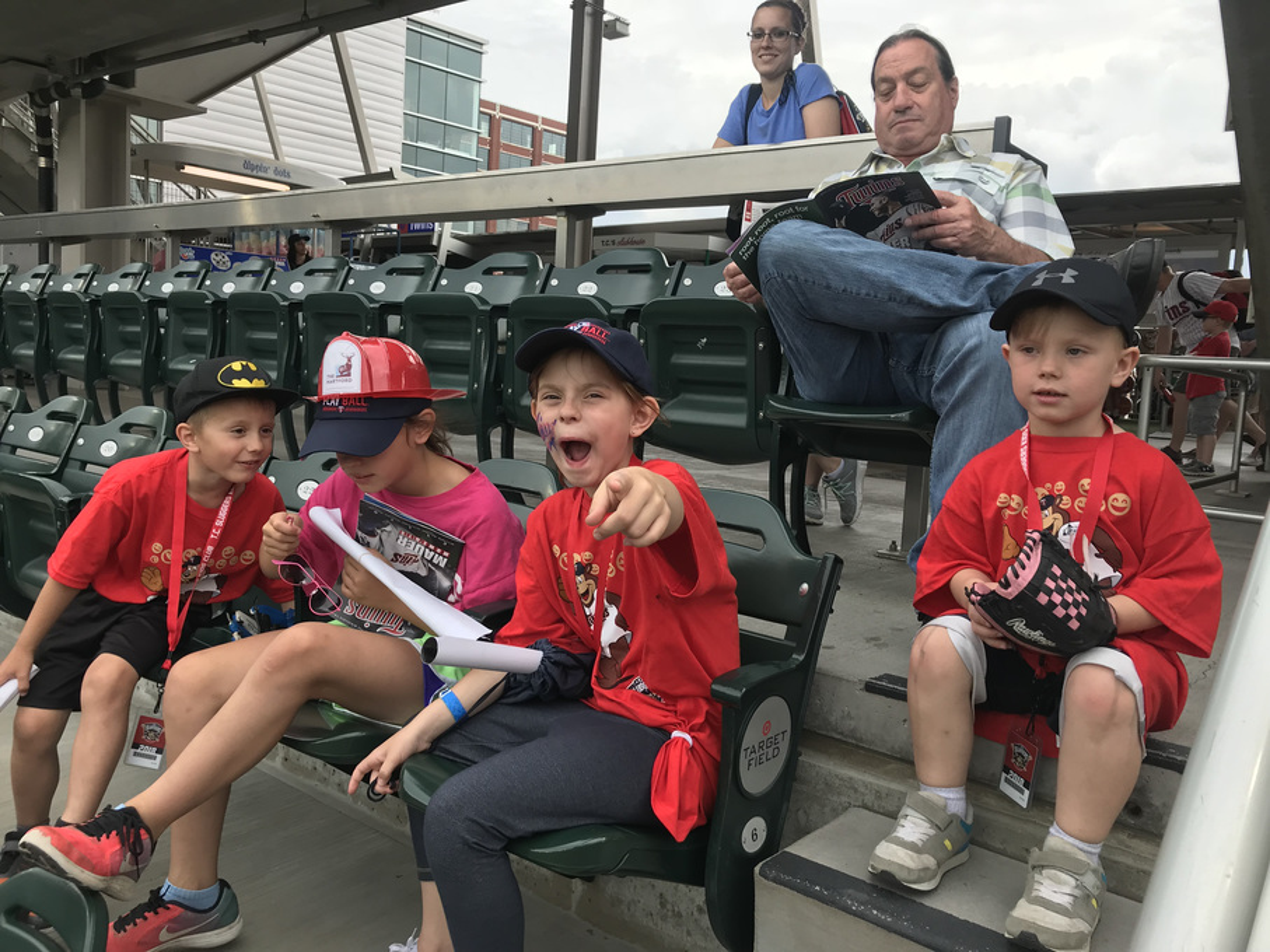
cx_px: 635
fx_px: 1027
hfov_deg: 63.5
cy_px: 476
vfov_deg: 49.7
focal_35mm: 28
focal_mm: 3.99
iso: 20
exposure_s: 1/591
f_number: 1.8
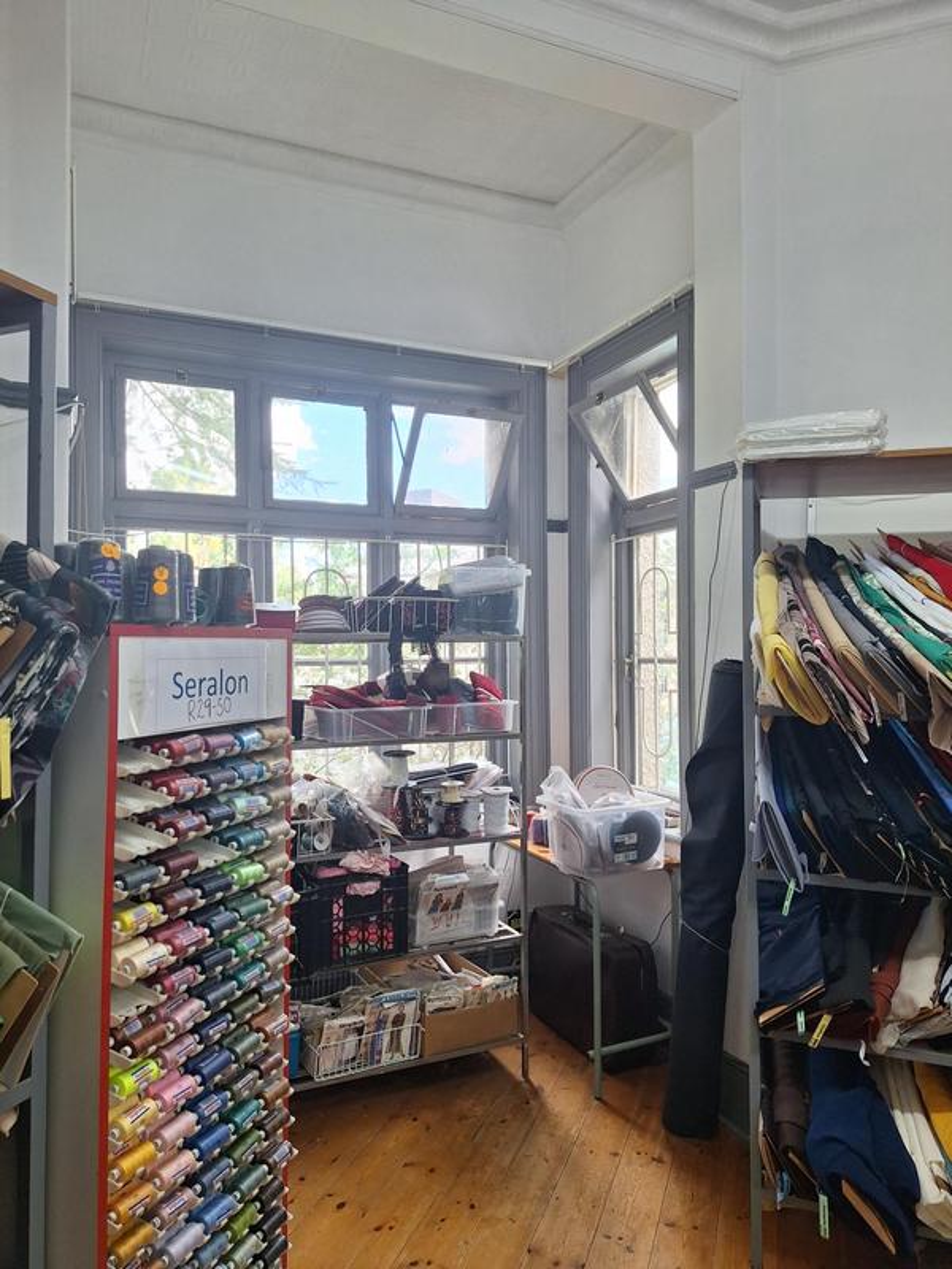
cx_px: 476
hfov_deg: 58.9
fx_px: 843
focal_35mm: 23
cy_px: 634
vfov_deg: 73.9
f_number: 1.8
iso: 64
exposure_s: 1/100
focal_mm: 5.54
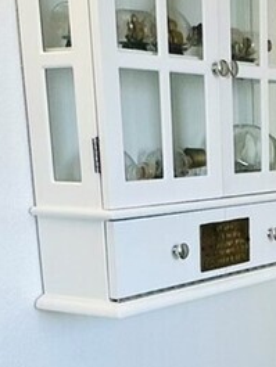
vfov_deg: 24.1
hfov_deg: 18.0
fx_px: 807
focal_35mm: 76
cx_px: 365
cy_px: 399
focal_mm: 2.22
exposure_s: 1/120
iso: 64
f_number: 2.2
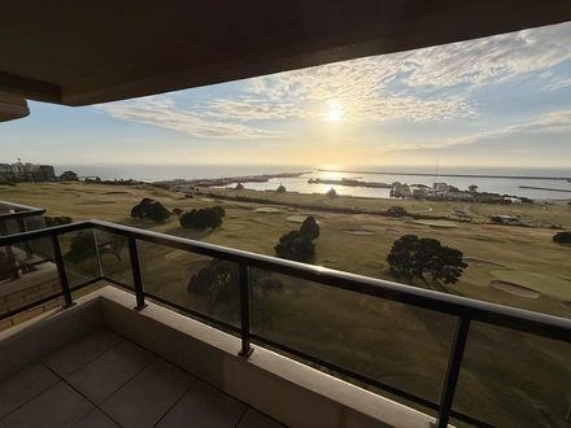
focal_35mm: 14
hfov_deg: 102.1
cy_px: 214
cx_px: 286
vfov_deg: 85.7
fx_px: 231
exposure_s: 1/6173
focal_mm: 2.22
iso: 50
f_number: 2.2
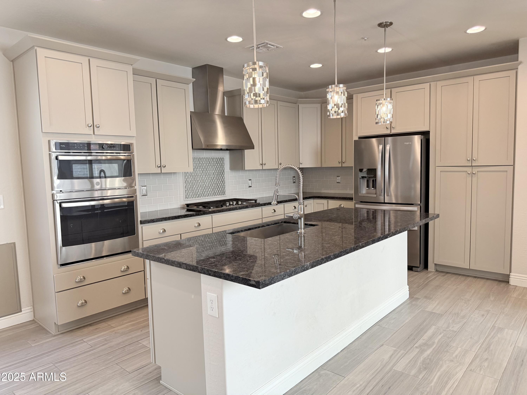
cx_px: 264
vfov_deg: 56.8
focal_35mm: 24
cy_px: 198
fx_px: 365
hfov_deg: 71.6
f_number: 1.78
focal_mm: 6.76
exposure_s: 1/162
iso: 160
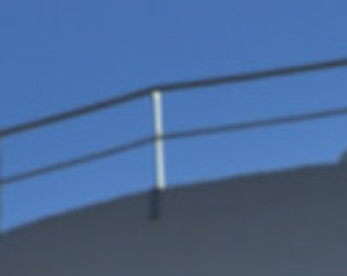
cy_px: 720
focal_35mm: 1871
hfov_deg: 1.0
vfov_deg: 0.8
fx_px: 19168
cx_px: 615
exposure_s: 1/800
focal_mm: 175
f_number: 7.1
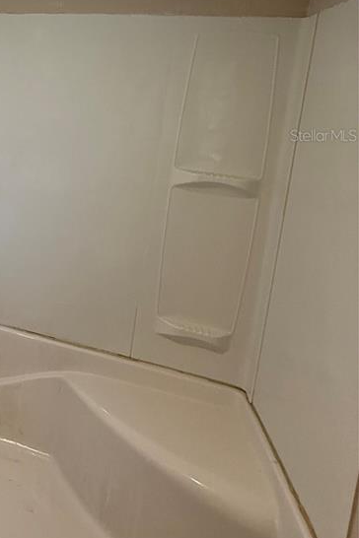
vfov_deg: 55.9
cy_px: 135
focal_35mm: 32
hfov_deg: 32.8
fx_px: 479
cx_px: -84
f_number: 2.2
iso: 160
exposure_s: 1/120
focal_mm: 2.22
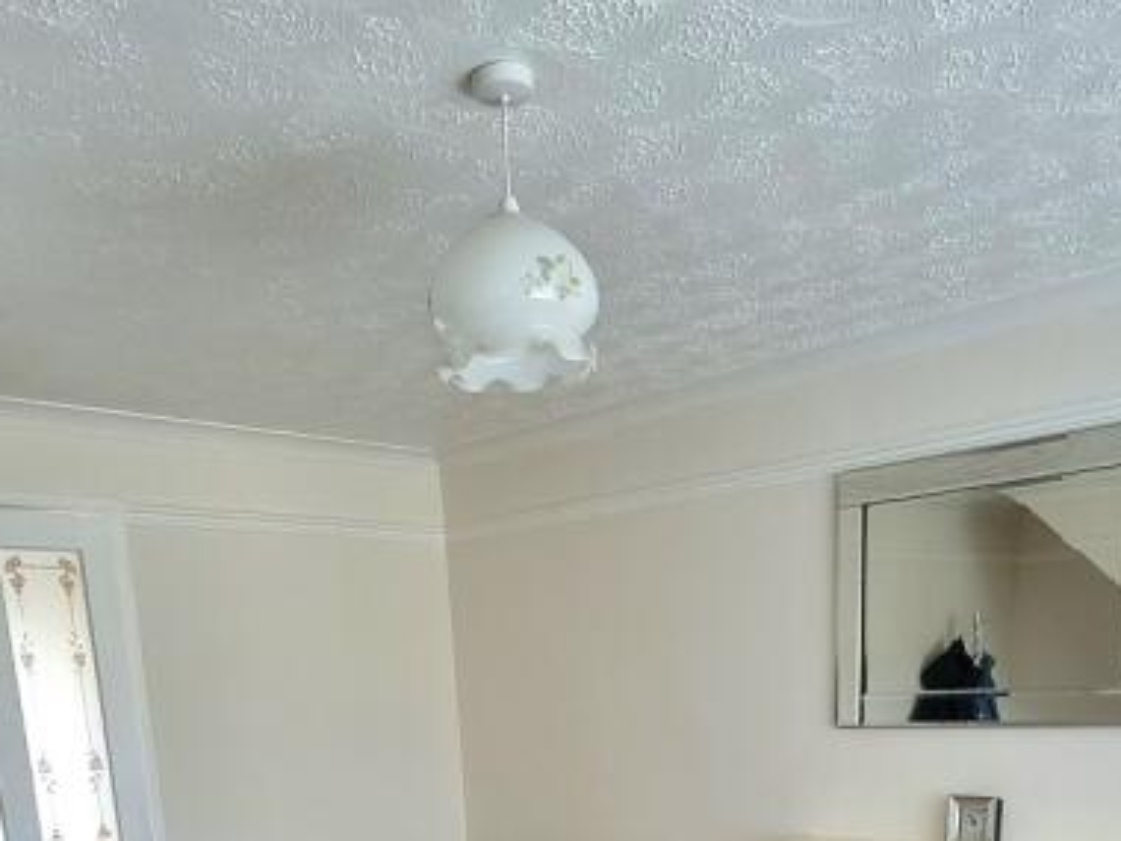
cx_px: 614
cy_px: 986
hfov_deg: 52.5
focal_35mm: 35
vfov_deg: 33.7
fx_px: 1133
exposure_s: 1/50
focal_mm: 2.2
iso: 125
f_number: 2.2
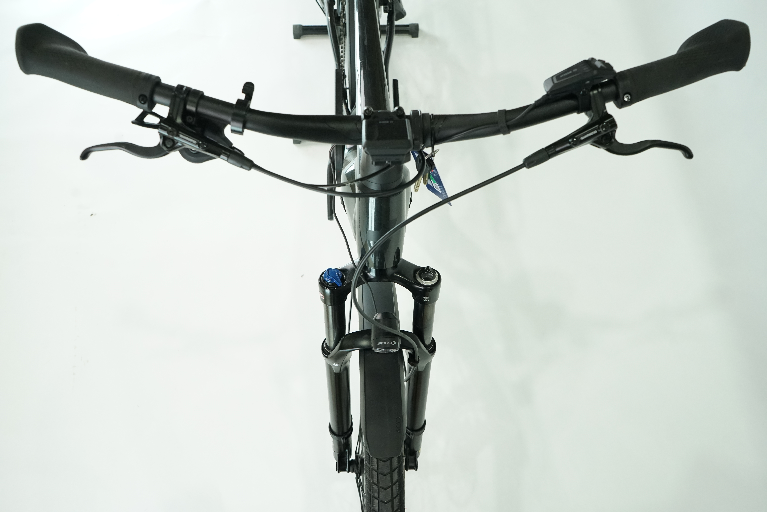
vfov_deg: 43.6
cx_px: 384
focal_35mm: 30
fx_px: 639
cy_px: 256
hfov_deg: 61.9
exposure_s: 1/200
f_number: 6.3
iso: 2500
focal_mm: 30
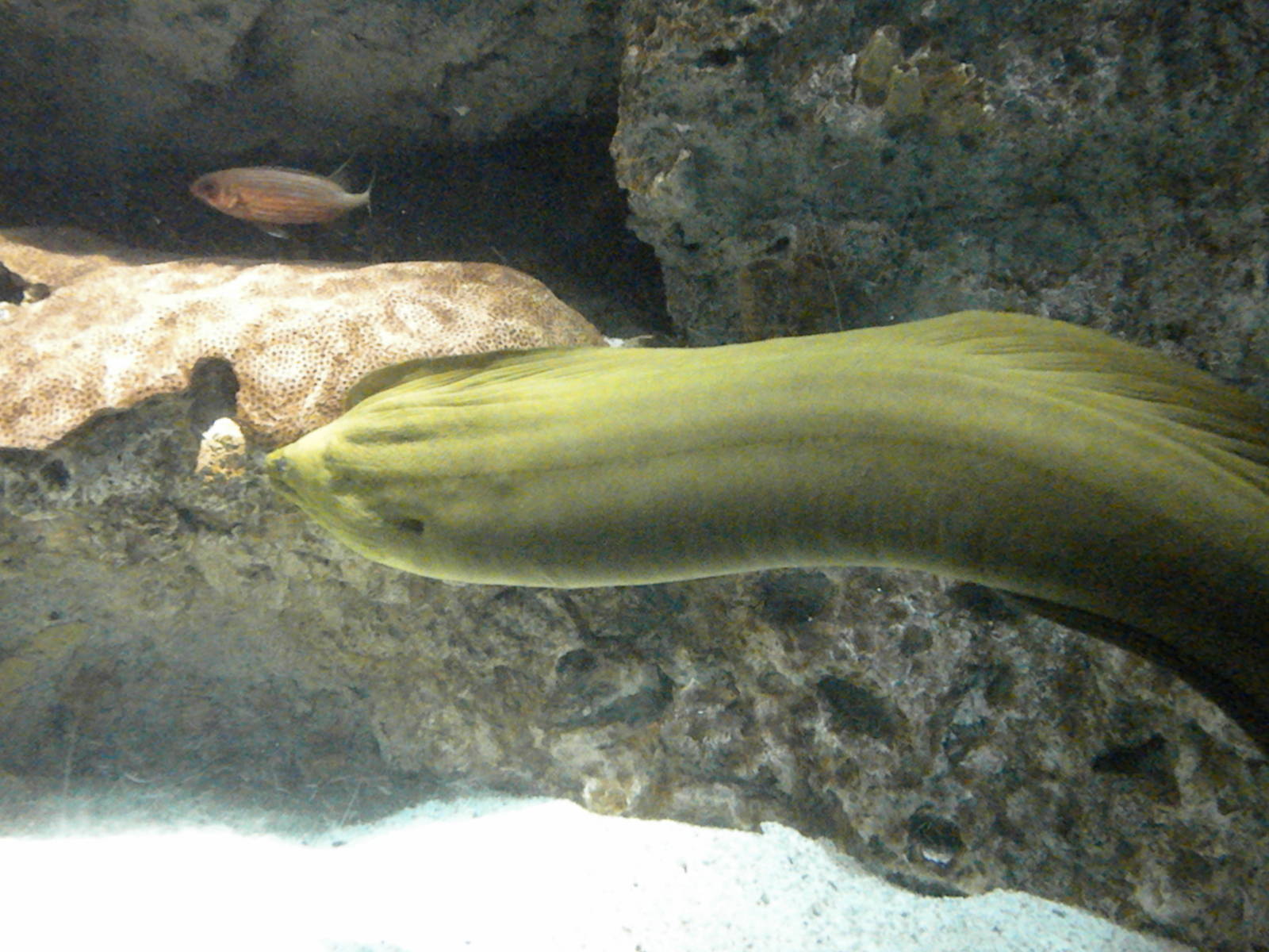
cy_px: 476
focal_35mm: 37
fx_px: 1356
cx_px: 634
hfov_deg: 50.1
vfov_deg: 38.7
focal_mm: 6.6
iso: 3200
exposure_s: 1/55.4
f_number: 3.5
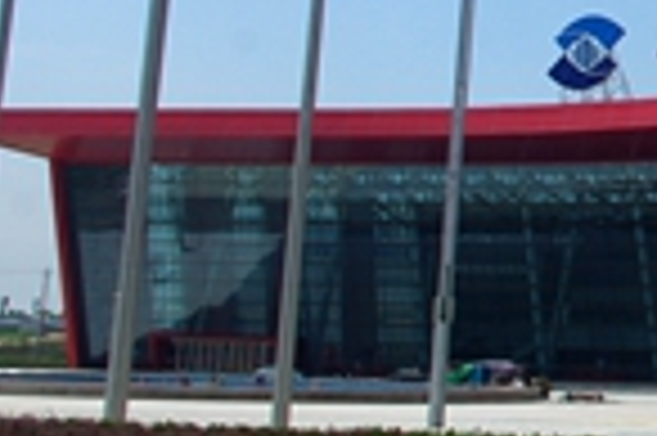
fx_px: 1859
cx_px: 1098
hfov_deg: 17.2
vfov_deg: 13.1
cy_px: -58
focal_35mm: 102
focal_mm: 18
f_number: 8
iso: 100
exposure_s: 1/500
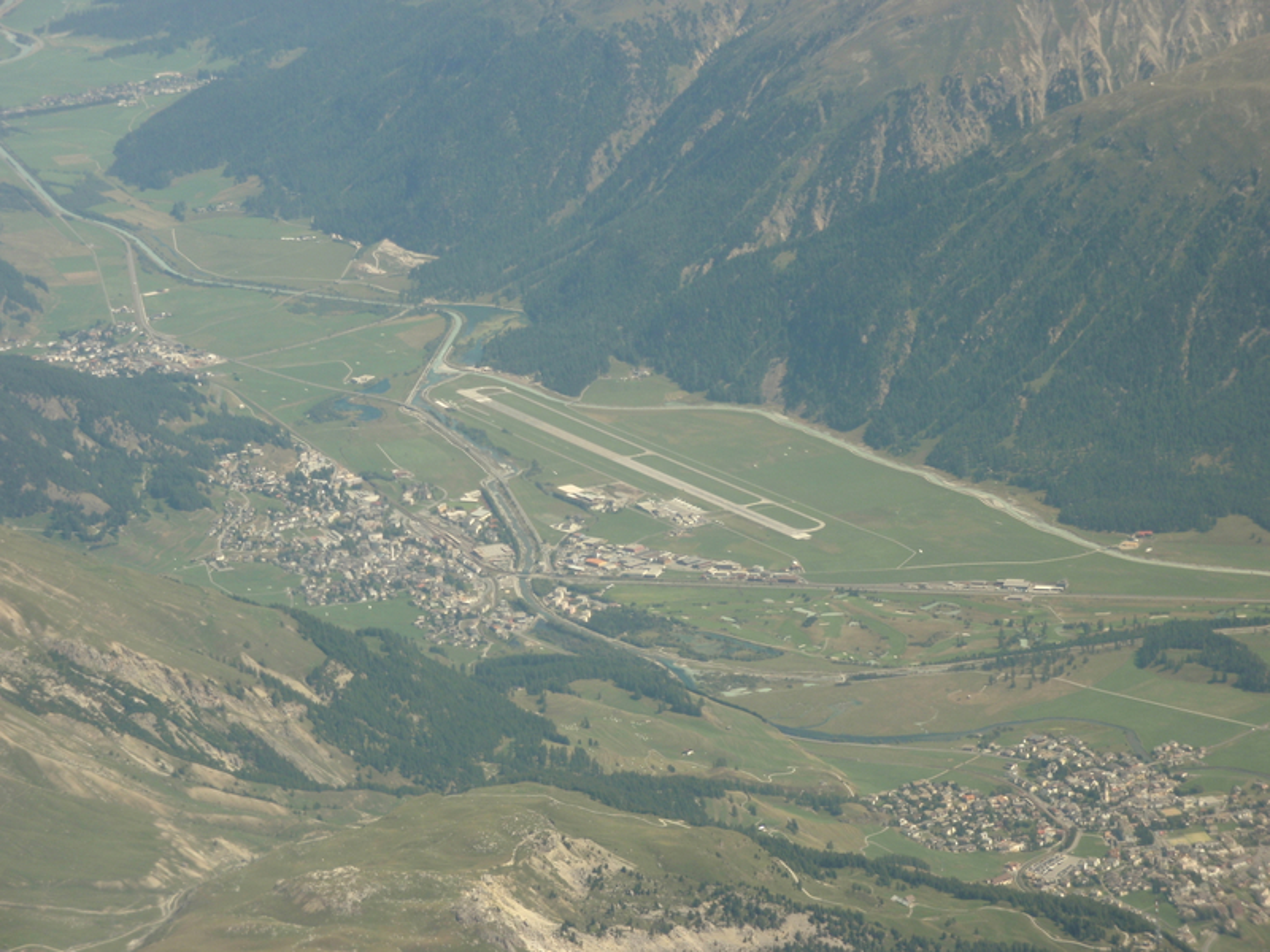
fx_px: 4403
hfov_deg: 16.4
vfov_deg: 12.3
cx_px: 635
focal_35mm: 120
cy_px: 476
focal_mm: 21.57
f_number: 5.5
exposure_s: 1/160
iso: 64
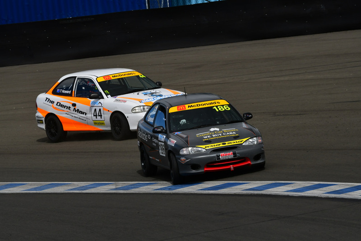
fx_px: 3912
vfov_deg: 3.5
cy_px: 120
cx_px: 180
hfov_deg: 5.3
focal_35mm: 390
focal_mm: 260
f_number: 11
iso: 200
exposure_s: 1/500
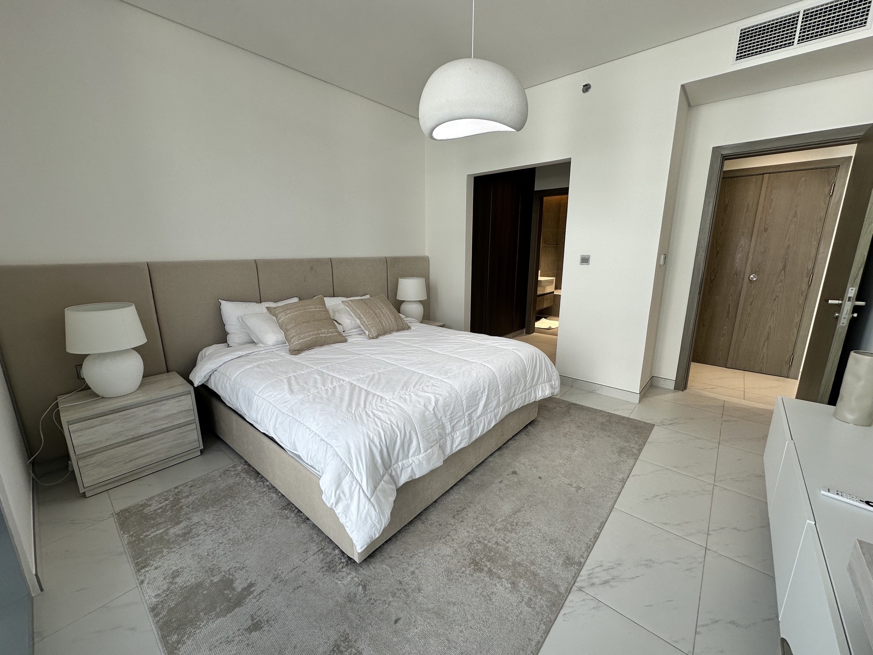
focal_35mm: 14
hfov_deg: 102.1
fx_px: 353
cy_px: 328
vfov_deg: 85.7
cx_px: 436
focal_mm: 2.22
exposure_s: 1/100
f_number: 2.2
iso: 40
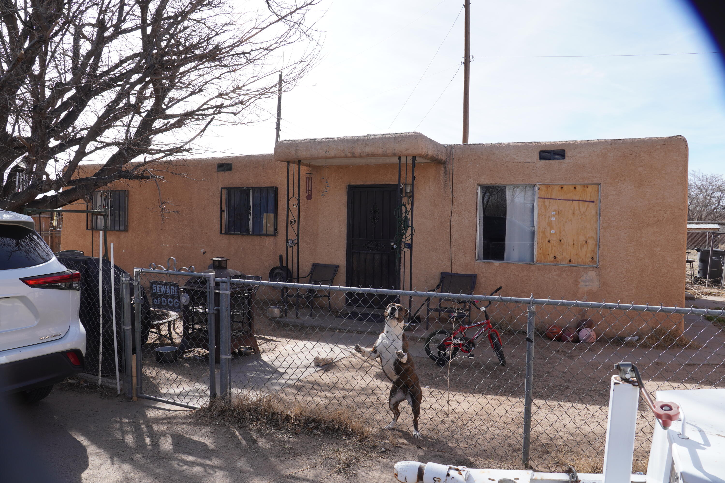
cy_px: 242
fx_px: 514
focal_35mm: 26
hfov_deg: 70.4
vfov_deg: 50.4
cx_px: 362
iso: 100
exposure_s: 1/200
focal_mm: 17
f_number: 7.1
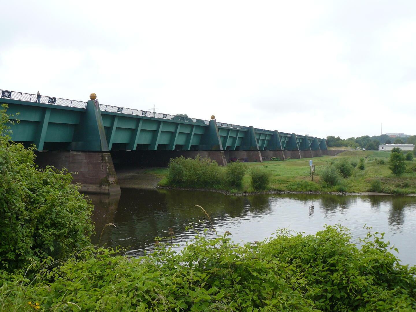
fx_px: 433
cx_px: 208
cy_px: 156
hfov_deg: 51.4
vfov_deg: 39.7
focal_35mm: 36
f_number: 4
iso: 100
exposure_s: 1/125
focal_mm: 6
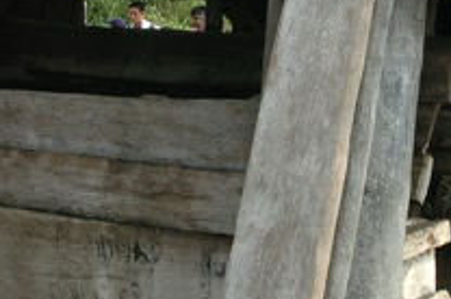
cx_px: 202
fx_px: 995
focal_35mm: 80
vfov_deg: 17.0
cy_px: 69
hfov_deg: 25.5
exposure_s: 1/400
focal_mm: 17
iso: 800
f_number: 10
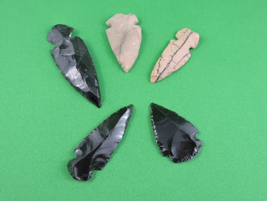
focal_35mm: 30
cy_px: 100
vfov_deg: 46.8
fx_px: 231
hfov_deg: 60.0
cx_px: 134
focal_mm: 5.4
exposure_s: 1/125
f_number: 3.5
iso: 720
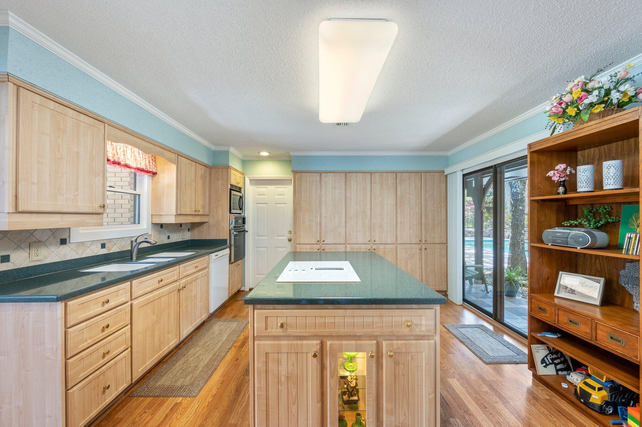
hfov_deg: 104.3
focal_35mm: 14
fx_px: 249
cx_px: 321
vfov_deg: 81.1
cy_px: 214
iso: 320
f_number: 9
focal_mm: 14
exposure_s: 1/2.5
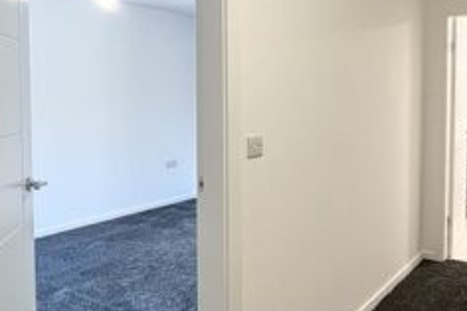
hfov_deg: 53.1
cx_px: 380
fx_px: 428
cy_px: 113
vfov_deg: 39.6
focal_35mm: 33
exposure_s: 1/100
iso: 200
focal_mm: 1.57
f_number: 1.8
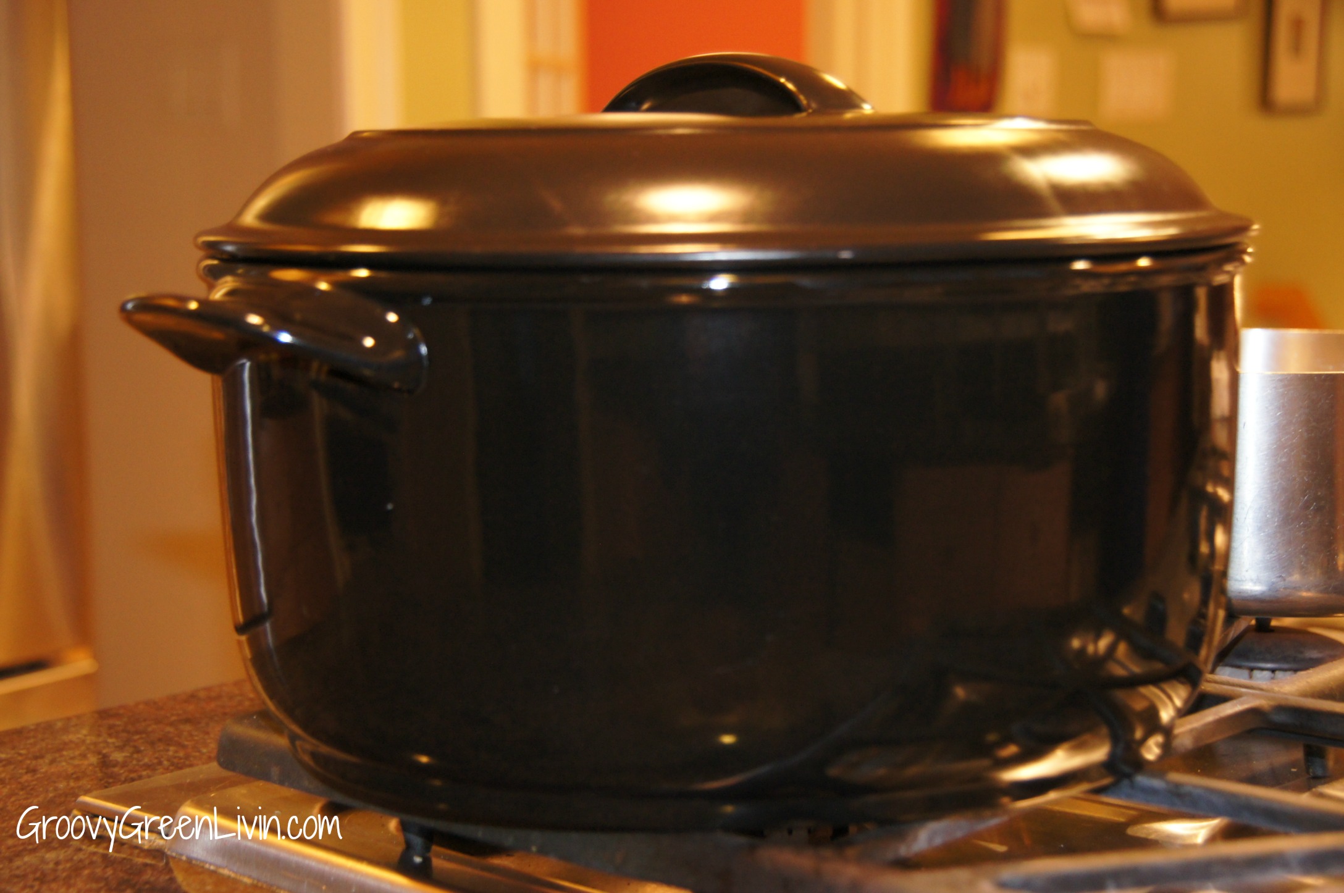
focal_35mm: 68
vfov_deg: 20.1
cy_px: 446
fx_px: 2517
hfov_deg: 29.9
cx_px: 672
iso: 800
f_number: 4.5
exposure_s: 1/15
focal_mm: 45
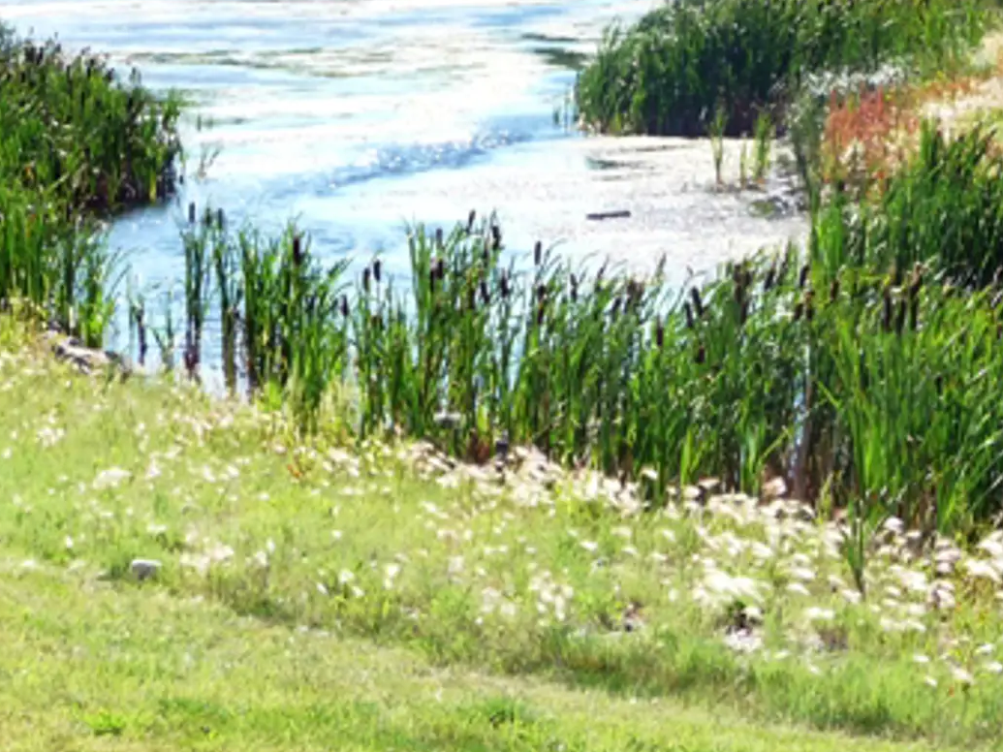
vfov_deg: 7.9
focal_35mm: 187
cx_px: 466
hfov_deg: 10.6
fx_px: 5418
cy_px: 175
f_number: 4.7
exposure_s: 1/200
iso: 100
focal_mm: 15.2
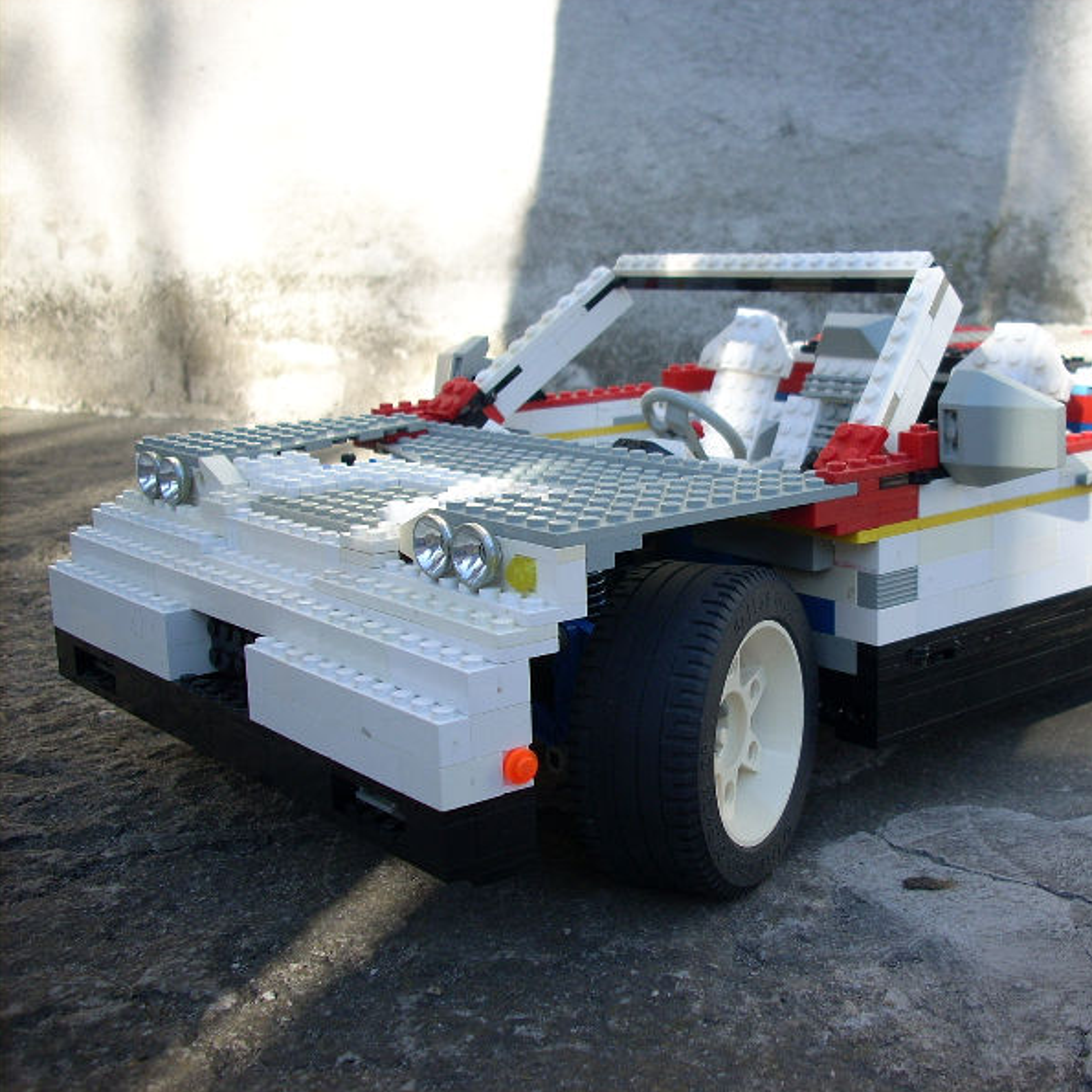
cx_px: 732
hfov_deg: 37.9
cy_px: 543
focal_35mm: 44
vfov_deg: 38.3
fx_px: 1570
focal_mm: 6.2
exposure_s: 1/185
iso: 64
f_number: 2.8
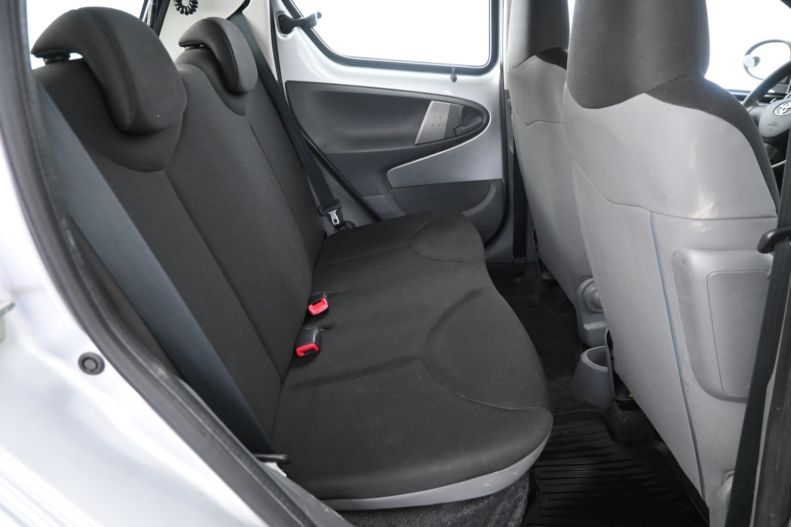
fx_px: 527
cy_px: 264
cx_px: 396
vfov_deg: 53.1
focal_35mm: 24
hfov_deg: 73.7
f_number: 3.5
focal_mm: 16
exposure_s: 1/25
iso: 5600
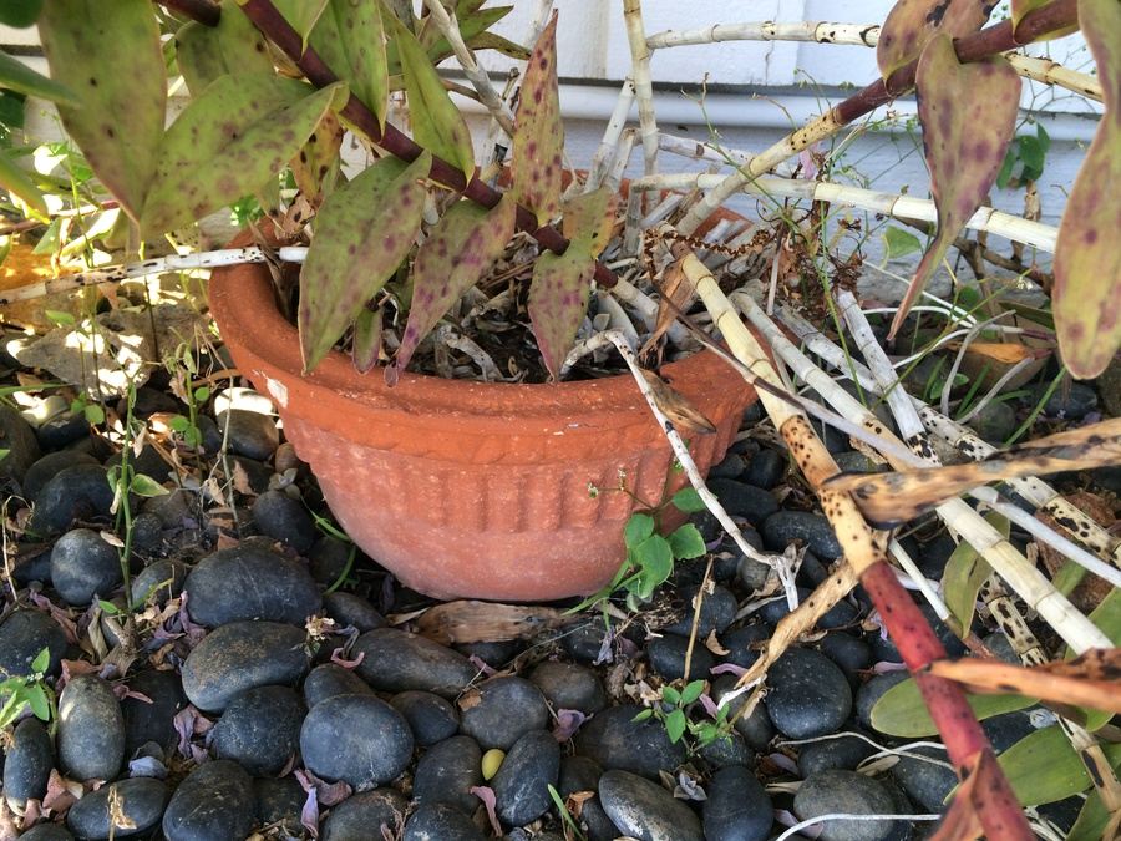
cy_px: 420
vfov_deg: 46.8
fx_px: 972
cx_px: 560
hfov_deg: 60.0
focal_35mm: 30
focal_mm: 4.12
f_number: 2.2
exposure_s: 1/120
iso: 50
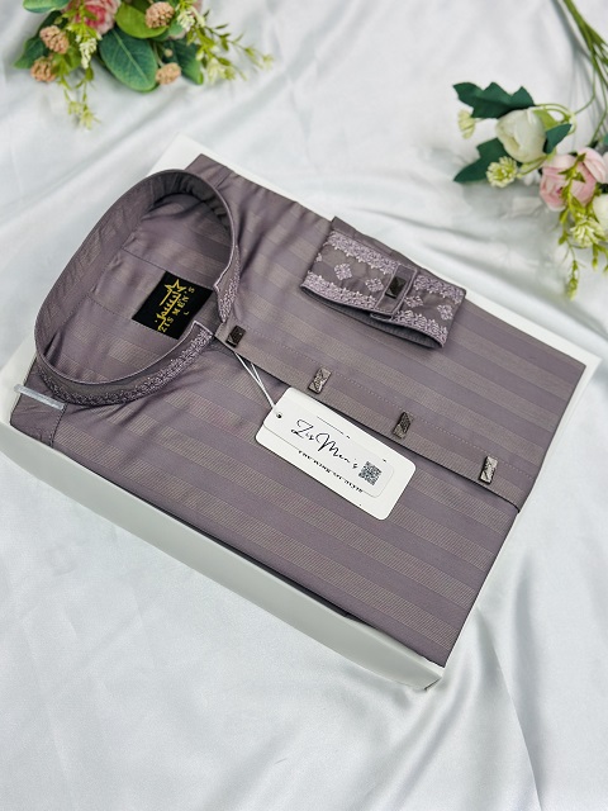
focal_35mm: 48
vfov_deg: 39.7
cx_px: 304
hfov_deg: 30.3
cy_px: 406
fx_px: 1124
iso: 80
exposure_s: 1/236
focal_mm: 6.86
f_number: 1.78
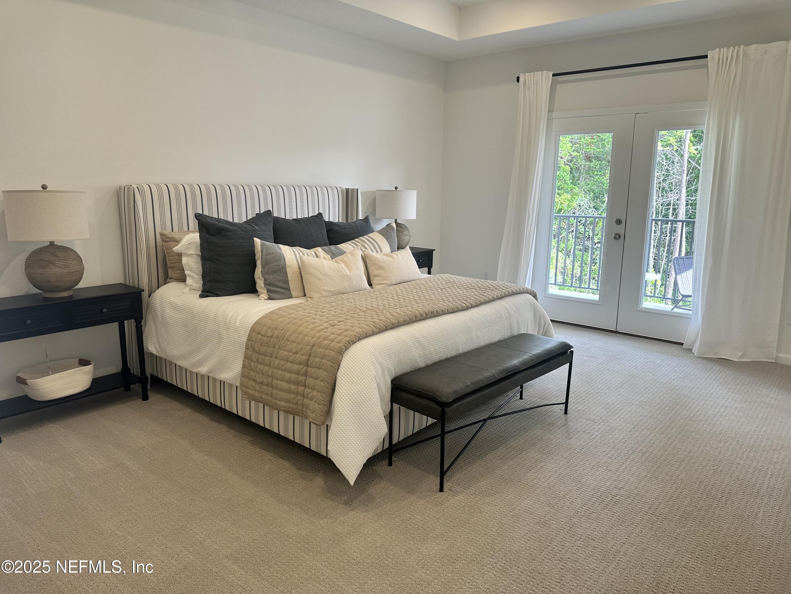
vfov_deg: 56.8
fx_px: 548
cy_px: 297
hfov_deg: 71.6
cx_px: 396
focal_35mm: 24
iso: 125
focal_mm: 6.86
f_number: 1.78
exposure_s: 1/120
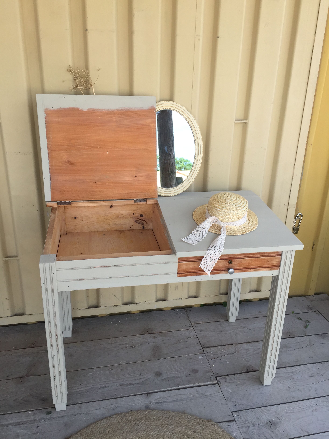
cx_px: 164
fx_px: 367
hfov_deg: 48.2
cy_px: 220
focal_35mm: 29
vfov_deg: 61.7
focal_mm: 4.15
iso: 32
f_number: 2.2
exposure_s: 1/356
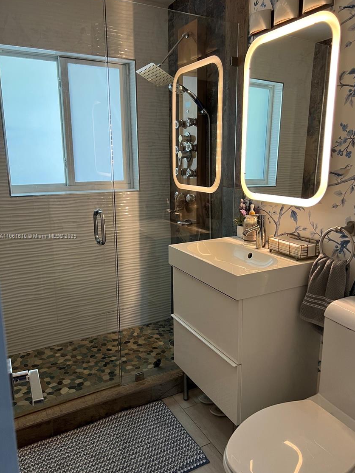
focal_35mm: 28
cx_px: 190
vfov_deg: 63.4
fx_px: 383
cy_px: 236
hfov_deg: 49.7
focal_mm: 5.7
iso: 160
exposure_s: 1/60
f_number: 1.5
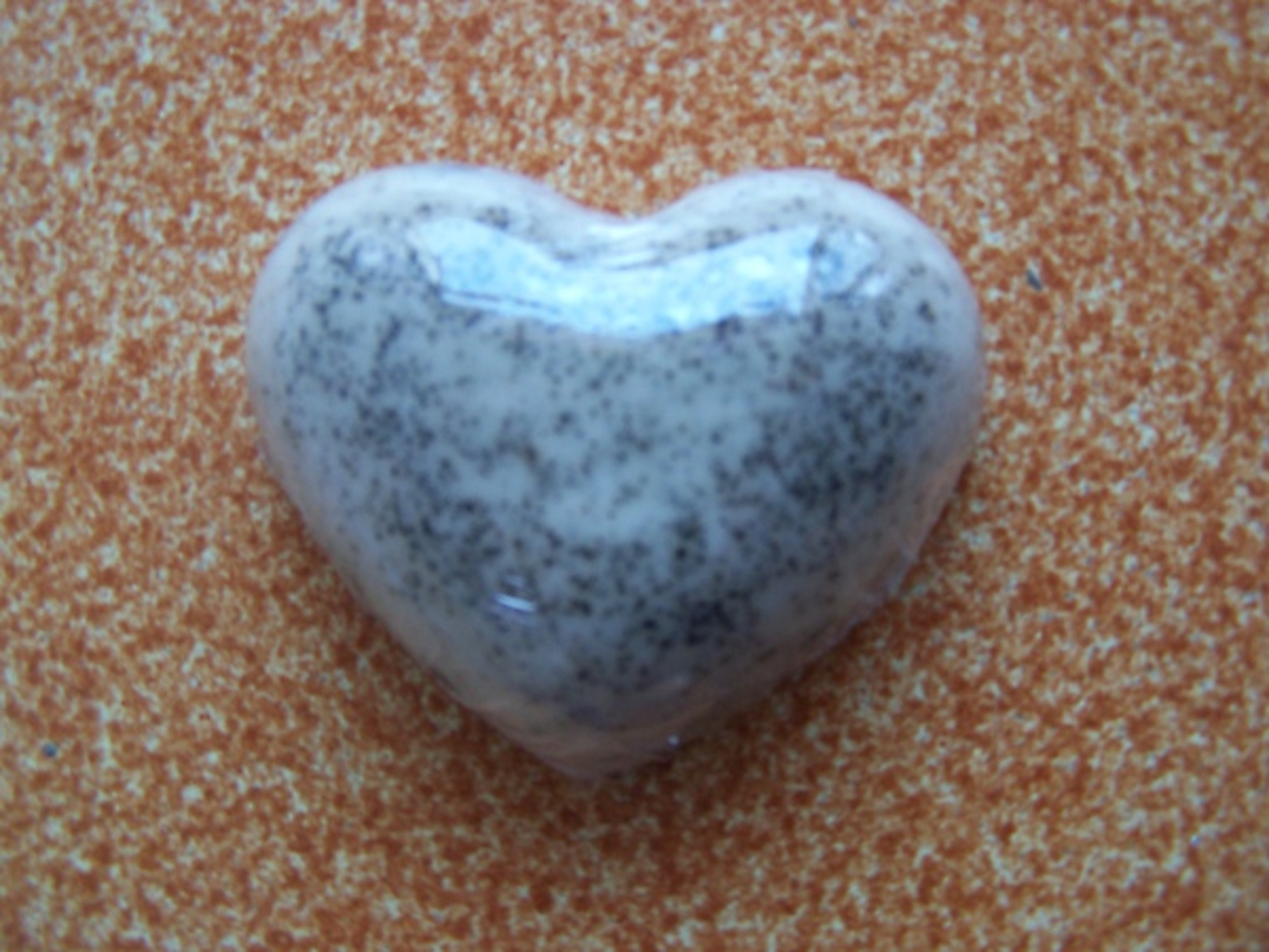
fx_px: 1393
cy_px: 476
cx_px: 634
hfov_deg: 49.0
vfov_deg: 37.7
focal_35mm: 38
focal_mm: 6.3
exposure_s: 1/45
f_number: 2.8
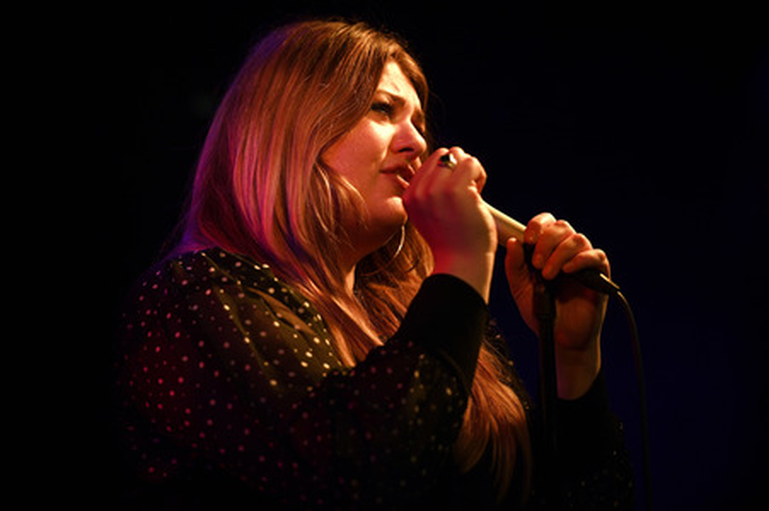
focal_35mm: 190
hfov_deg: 10.8
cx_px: 384
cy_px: 256
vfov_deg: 7.2
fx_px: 4056
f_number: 3.2
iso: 2000
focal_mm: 190
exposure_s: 1/250
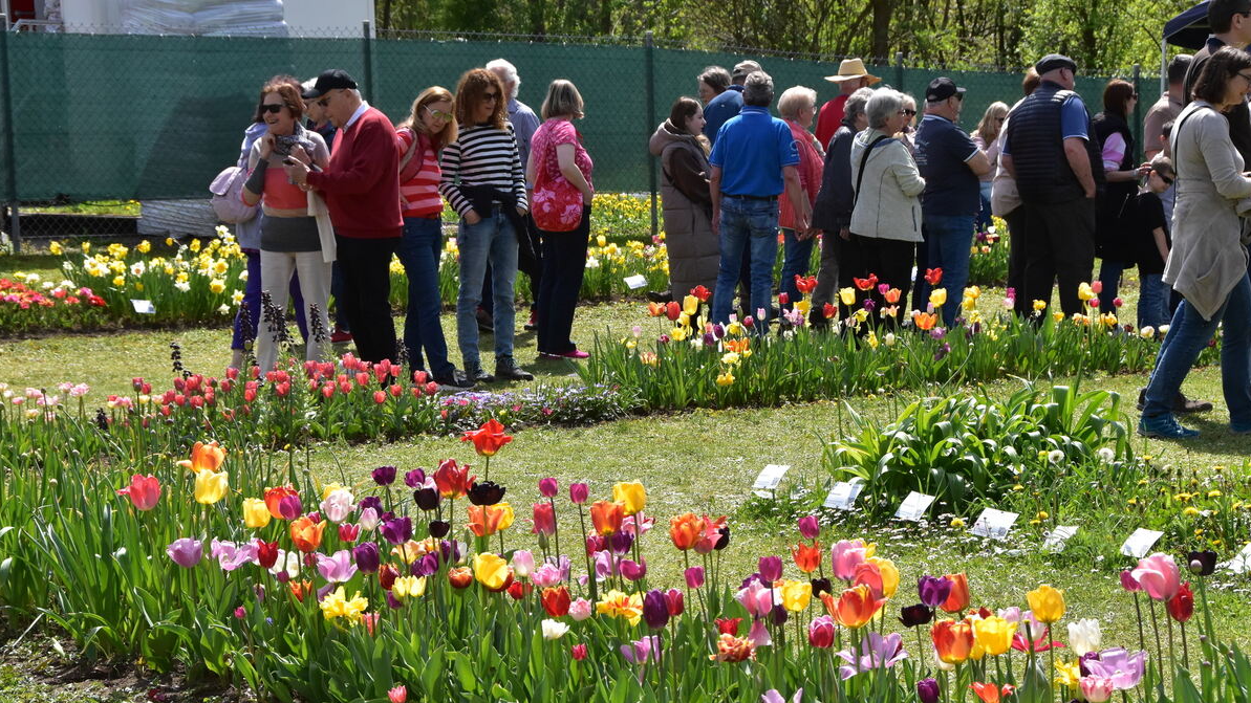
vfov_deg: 12.4
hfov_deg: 21.8
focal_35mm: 98
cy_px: 369
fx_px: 3251
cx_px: 625
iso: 1250
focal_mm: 62
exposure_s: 1/1600
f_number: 10
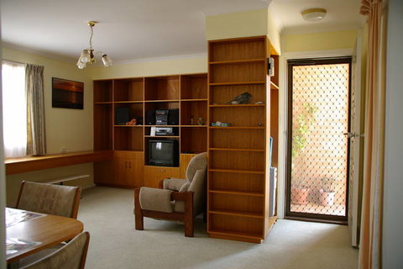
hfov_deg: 67.4
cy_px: 134
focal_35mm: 27
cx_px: 202
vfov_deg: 47.9
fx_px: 302
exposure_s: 1/15
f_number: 3.5
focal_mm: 18
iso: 200
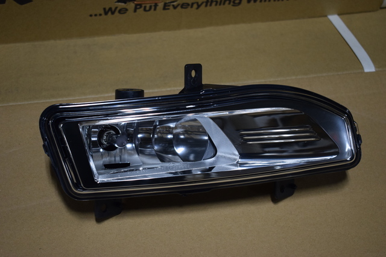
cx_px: 193
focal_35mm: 63
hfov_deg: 31.9
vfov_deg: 21.6
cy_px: 128
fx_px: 676
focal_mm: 42
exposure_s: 1/125
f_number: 5
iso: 1100
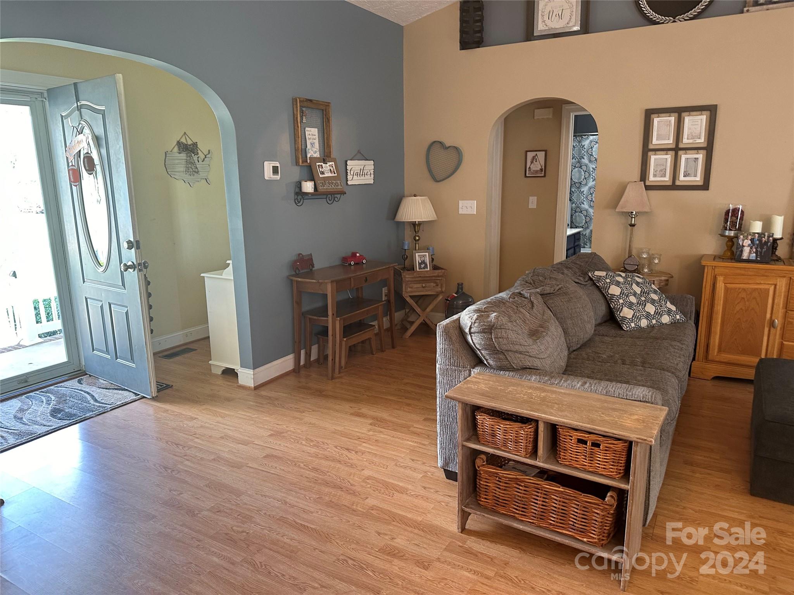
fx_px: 550
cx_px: 397
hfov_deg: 71.6
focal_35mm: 24
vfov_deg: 56.8
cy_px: 298
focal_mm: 6.86
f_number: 1.78
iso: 200
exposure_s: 1/60
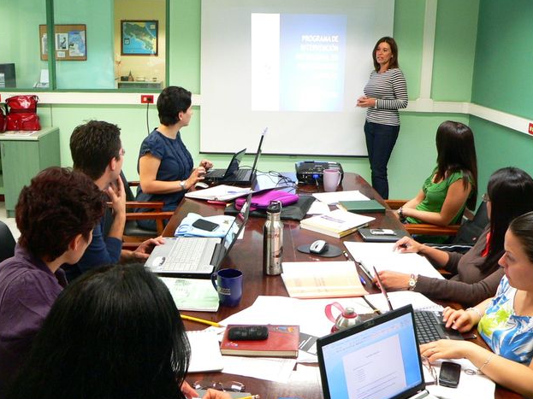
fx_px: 570
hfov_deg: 50.1
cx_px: 265
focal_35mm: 37
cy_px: 202
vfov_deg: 38.7
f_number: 2.8
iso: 200
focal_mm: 6
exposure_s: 1/10
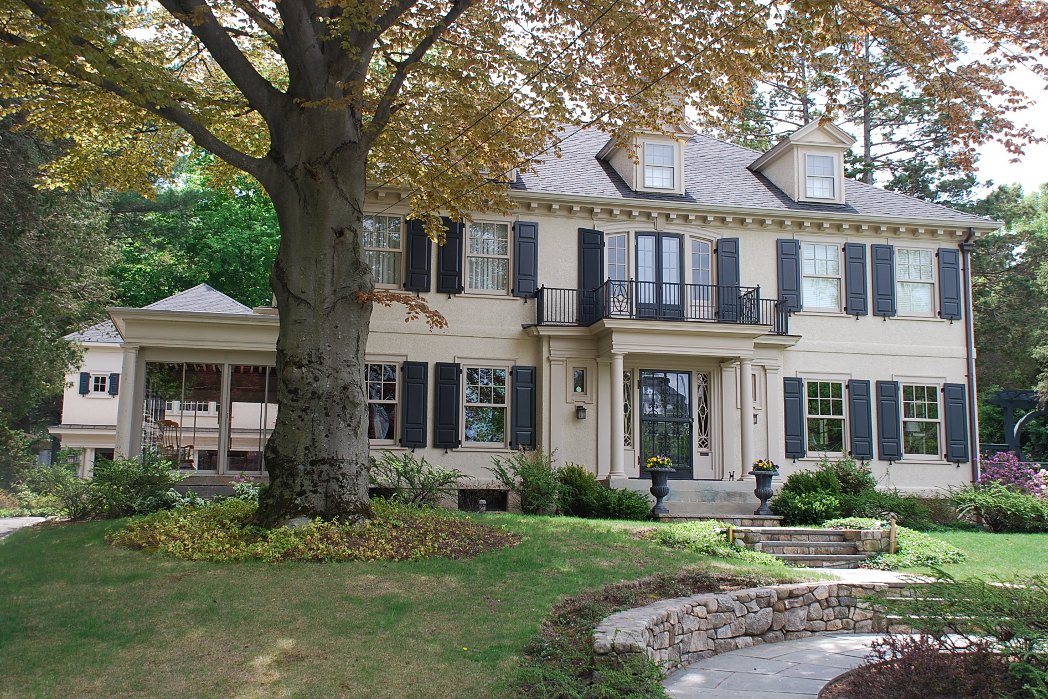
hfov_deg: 45.4
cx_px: 535
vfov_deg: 31.2
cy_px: 357
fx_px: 1252
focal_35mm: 43
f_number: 5.6
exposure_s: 1/125
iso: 100
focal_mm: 28
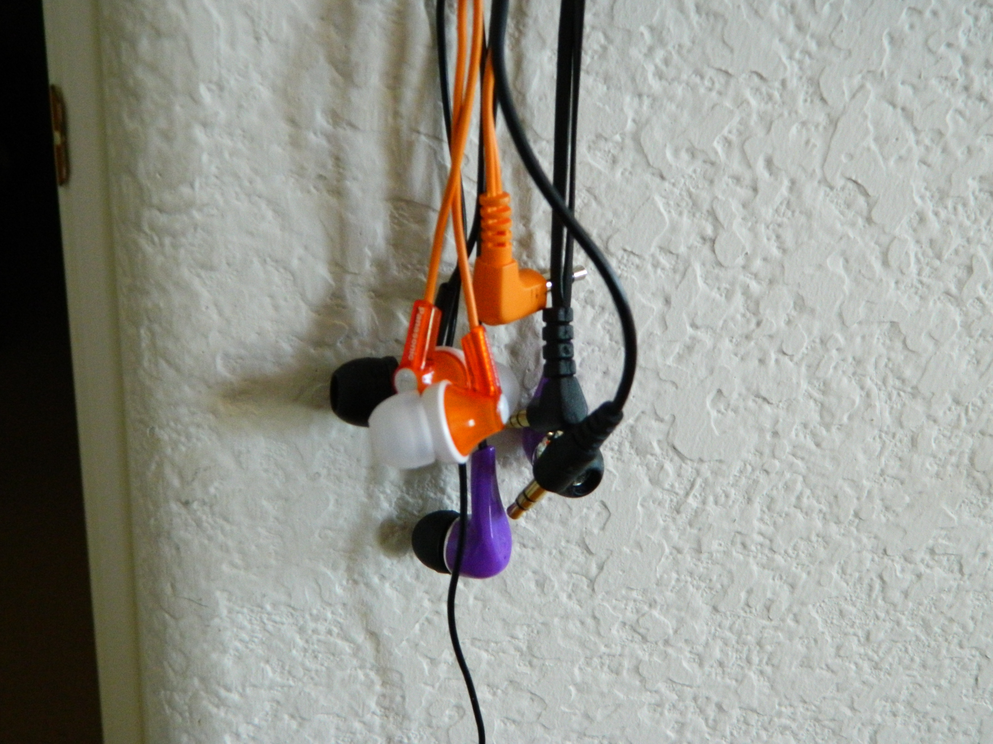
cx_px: 496
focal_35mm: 35
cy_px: 372
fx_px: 1004
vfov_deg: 40.7
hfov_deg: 52.6
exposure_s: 1/40
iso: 400
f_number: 3.3
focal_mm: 6.2
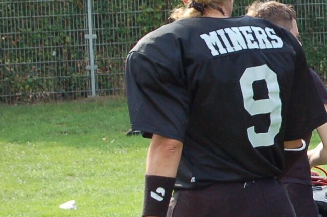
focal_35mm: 284
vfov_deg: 4.8
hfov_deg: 7.1
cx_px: 509
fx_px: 2572
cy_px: 84
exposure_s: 1/500
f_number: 5.6
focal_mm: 55
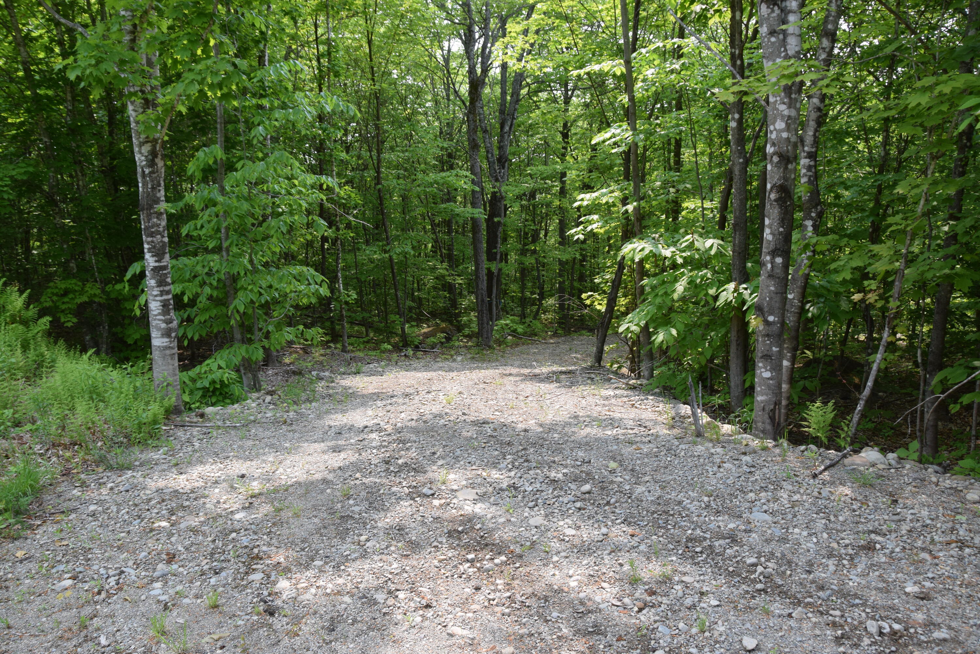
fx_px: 735
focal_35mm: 27
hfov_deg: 67.4
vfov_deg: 47.9
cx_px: 490
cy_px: 327
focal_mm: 18
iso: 400
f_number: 8
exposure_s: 1/250
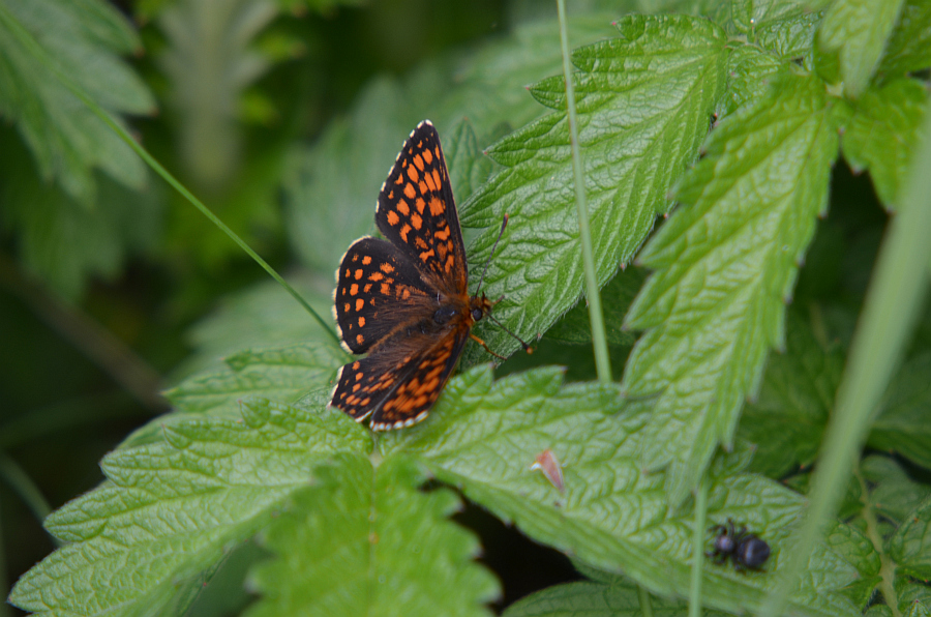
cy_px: 308
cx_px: 466
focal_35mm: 300
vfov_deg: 4.6
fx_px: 7742
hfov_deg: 6.9
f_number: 8
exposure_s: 1/125
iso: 160
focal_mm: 200
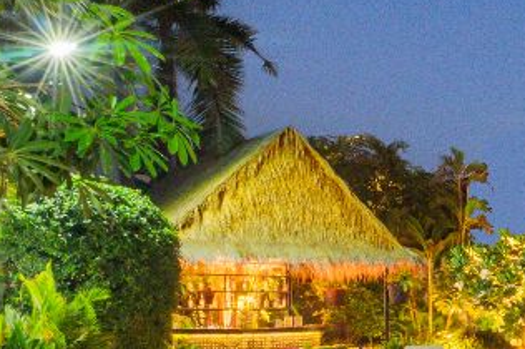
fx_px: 787
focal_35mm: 54
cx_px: 819
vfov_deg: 24.4
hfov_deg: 25.7
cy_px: 307
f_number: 22
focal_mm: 14
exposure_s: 15
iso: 250
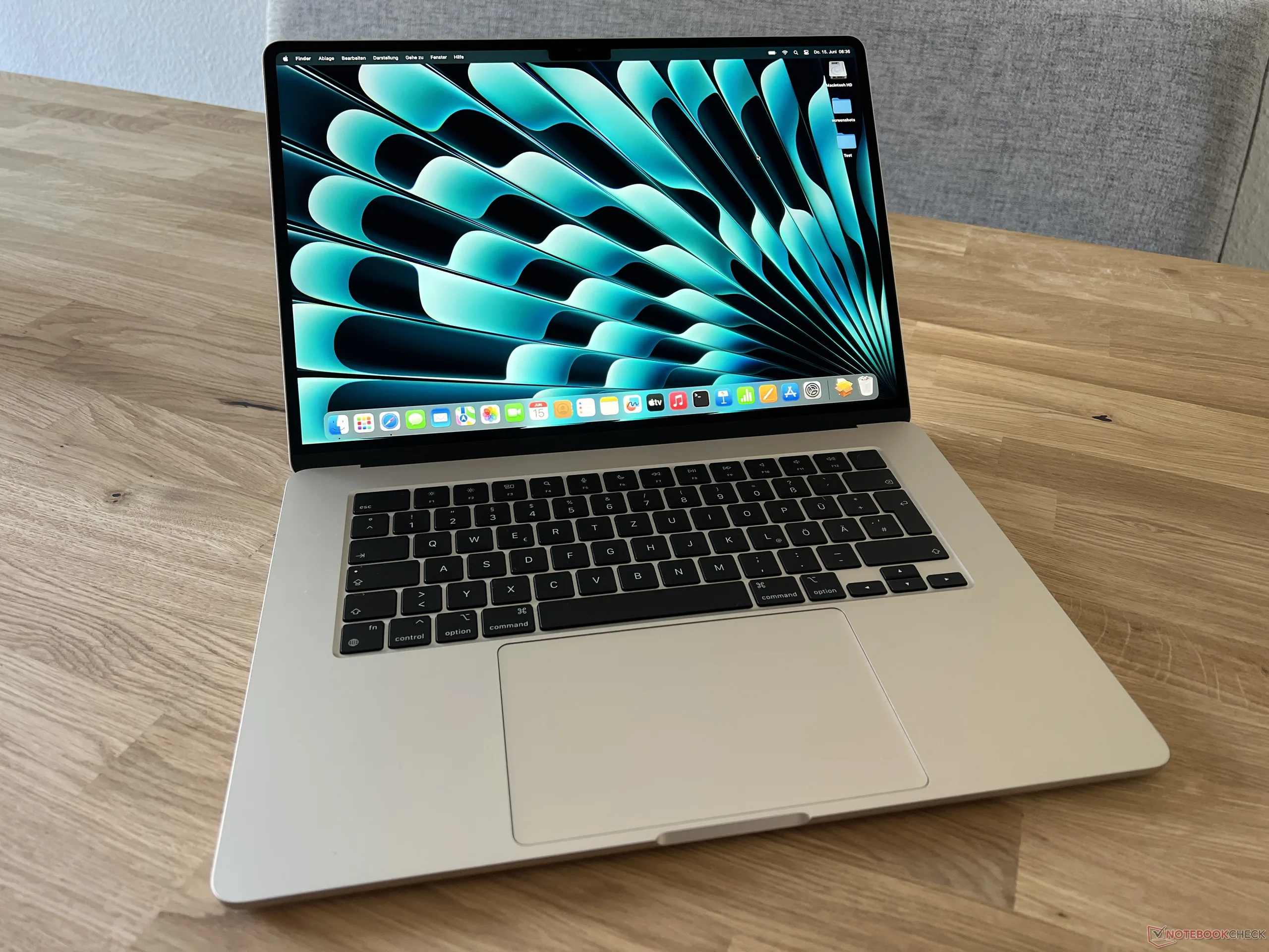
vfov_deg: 53.1
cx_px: 634
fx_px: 953
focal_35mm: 26
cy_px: 476
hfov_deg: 67.3
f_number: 1.5
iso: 125
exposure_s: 1/107
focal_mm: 5.7
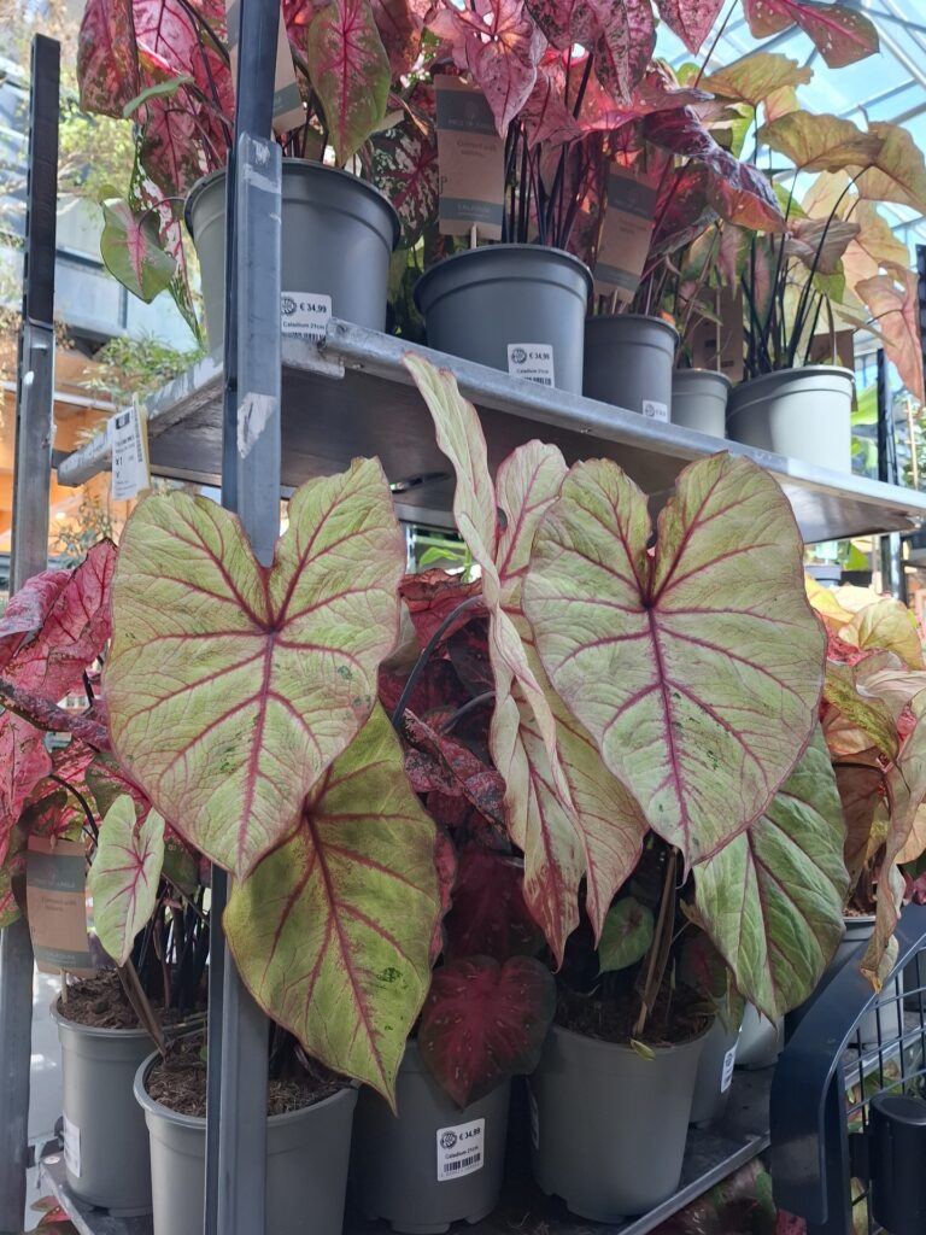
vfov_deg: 73.9
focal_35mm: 23
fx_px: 820
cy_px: 618
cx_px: 463
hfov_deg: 58.9
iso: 320
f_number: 1.8
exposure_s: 1/33
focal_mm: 5.54
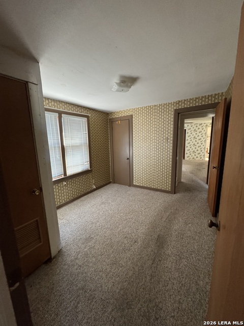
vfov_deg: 102.1
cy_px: 163
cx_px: 122
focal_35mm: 14
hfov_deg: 85.7
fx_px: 132
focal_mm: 2.22
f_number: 2.2
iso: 500
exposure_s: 1/60
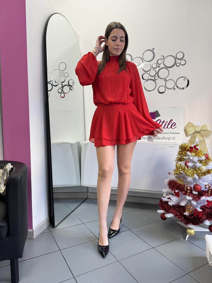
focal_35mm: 24
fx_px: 196
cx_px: 106
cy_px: 142
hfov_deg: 56.8
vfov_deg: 71.6
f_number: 1.78
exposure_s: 1/100
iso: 100
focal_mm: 6.76
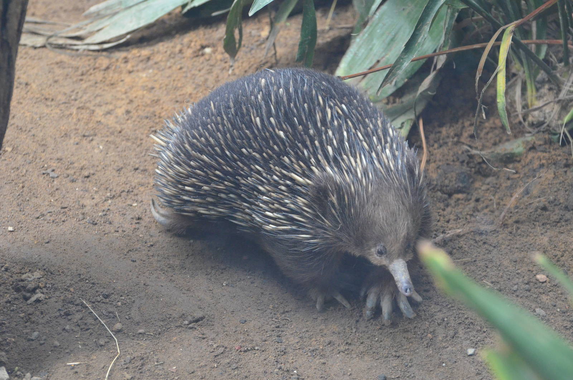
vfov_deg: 6.3
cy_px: 190
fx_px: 3455
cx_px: 286
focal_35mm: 218
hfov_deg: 9.5
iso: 3200
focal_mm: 145
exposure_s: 1/500
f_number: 4.8
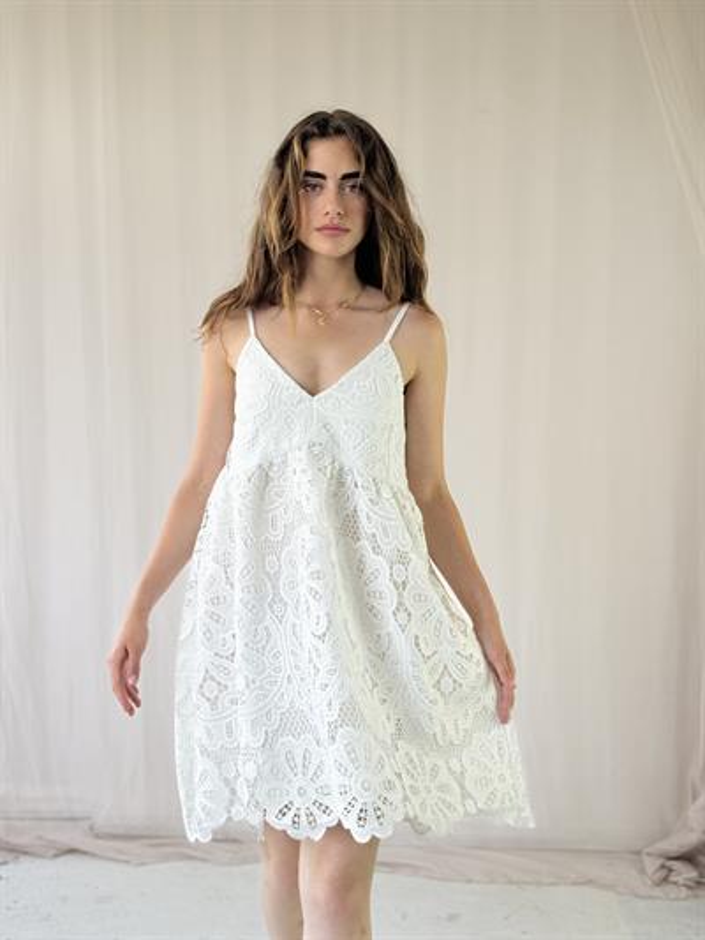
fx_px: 1303
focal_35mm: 48
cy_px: 470
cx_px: 352
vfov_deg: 39.6
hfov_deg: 30.3
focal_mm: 6.76
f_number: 1.78
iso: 64
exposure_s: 1/323
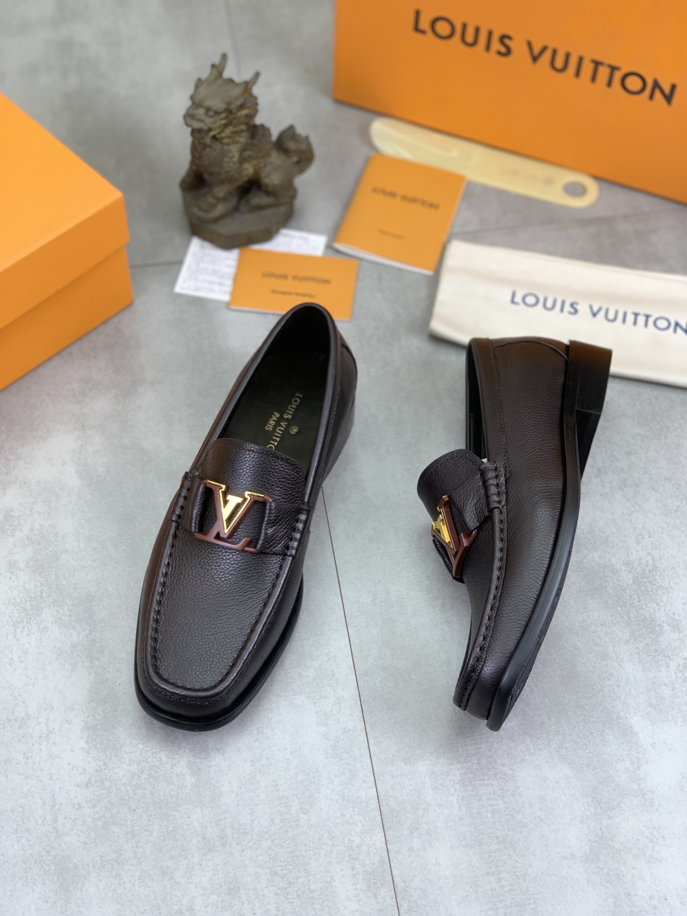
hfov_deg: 28.0
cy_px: 458
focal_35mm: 52
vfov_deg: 36.8
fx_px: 1376
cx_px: 344
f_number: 2.4
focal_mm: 6
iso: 25
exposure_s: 1/100
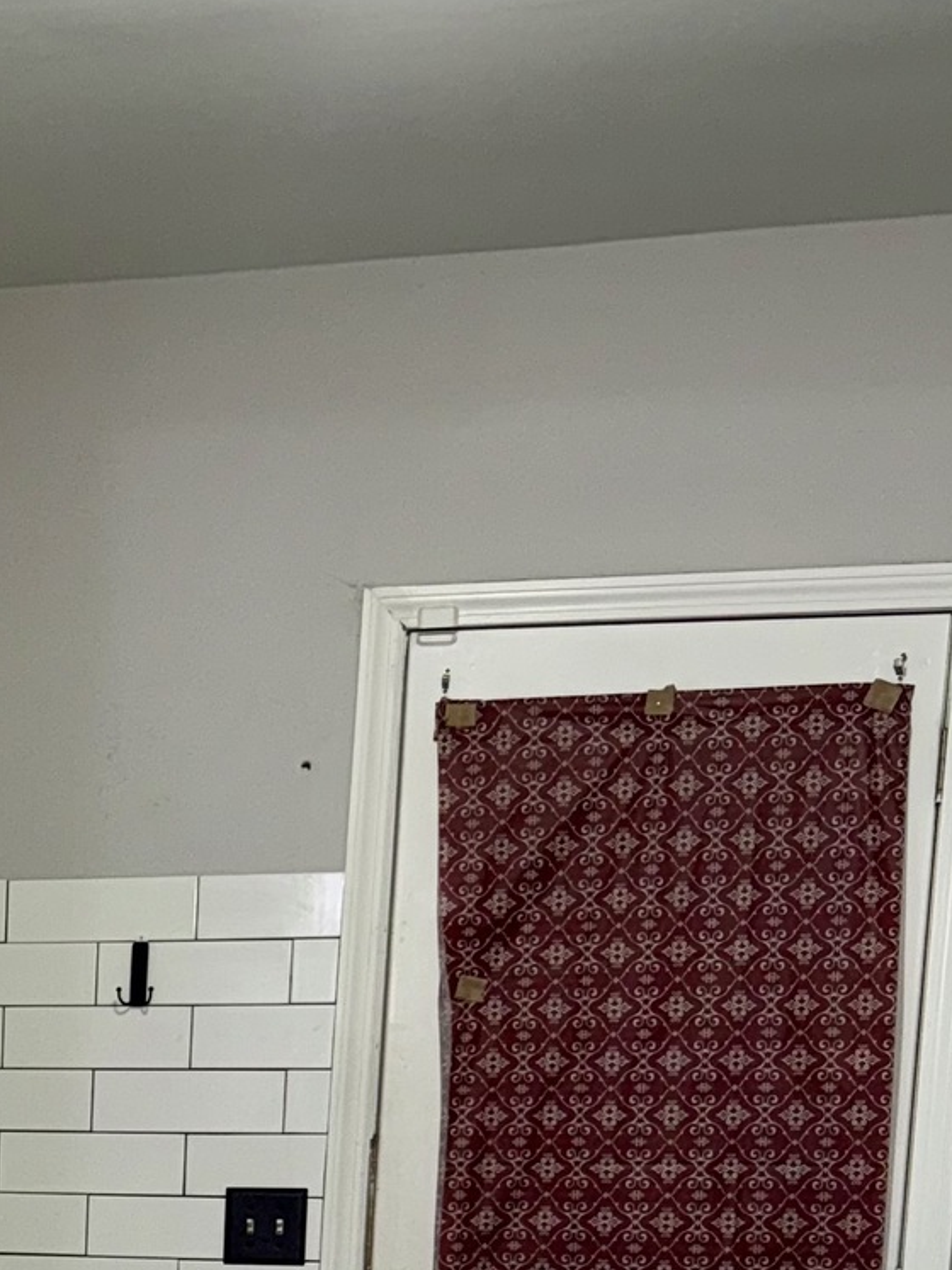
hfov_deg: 18.0
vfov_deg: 24.4
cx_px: -428
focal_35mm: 74
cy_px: 1433
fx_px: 2714
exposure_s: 1/19
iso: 80
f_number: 1.78
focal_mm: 6.76
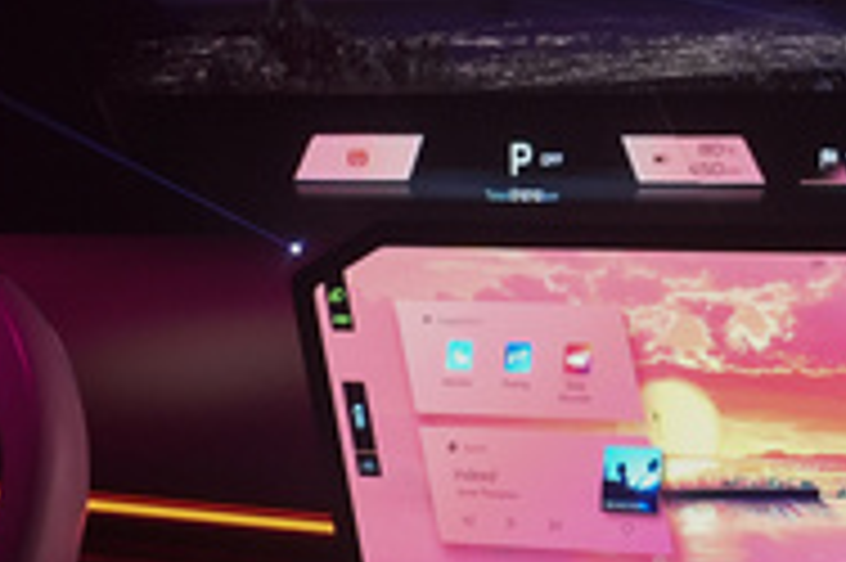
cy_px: 38
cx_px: 976
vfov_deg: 12.4
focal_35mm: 109
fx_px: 2559
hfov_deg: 18.0
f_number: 2.8
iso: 1000
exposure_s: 1/200
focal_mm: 20
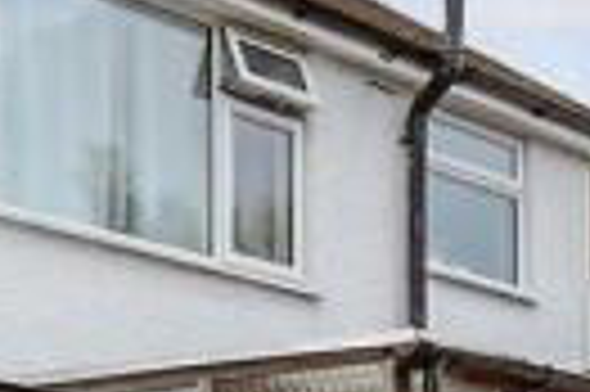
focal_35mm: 125
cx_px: 342
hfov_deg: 16.4
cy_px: 773
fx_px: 2046
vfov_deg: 10.1
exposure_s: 1/30
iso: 160
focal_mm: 11
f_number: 8
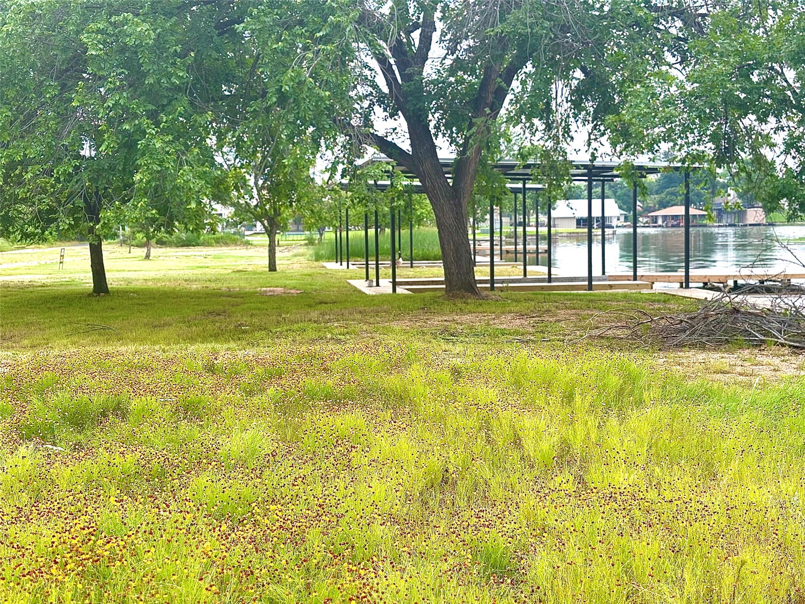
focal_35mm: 52
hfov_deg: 36.8
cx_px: 402
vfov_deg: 28.0
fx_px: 1209
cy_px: 302
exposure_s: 1/385
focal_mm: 5.96
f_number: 1.6
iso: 32
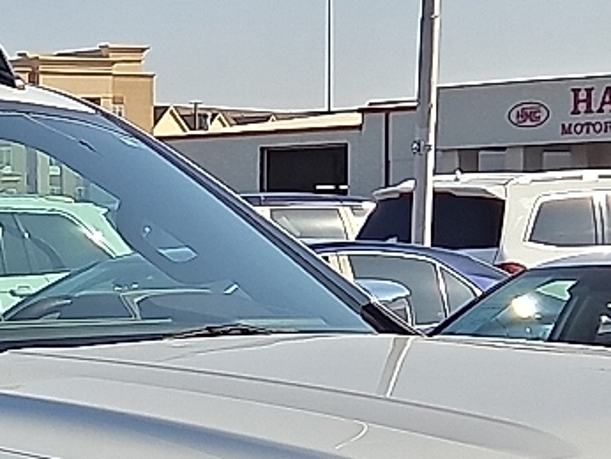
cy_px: 704
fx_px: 2773
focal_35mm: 157
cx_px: -95
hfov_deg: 12.3
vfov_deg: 9.2
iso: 25
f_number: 1.8
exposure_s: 1/1429
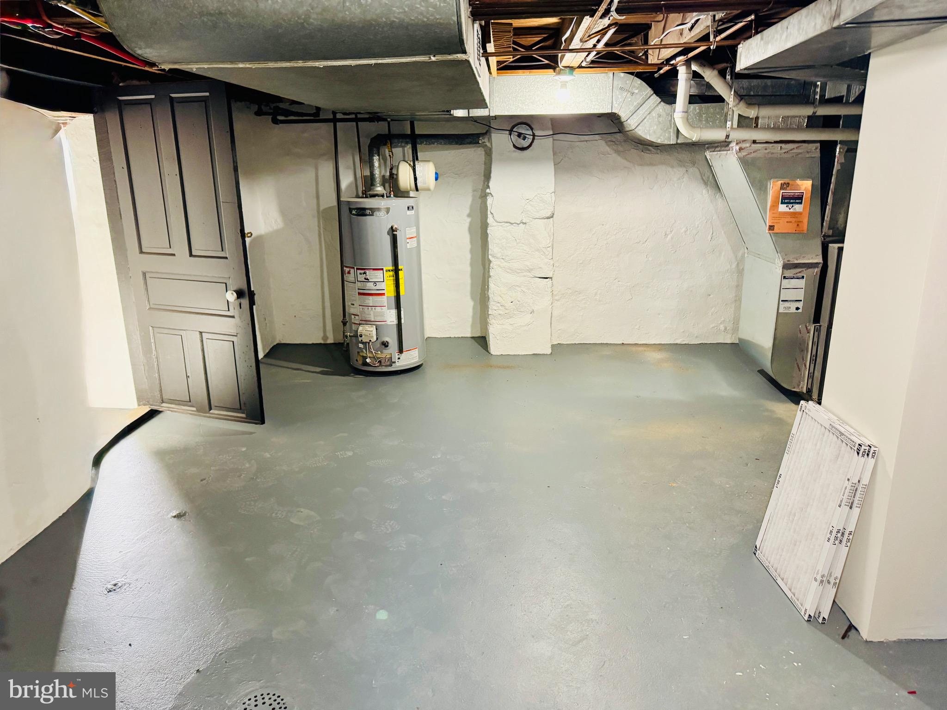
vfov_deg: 56.8
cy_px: 355
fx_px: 657
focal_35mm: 24
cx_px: 474
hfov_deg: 71.6
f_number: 1.78
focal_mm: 6.76
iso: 640
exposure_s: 1/60
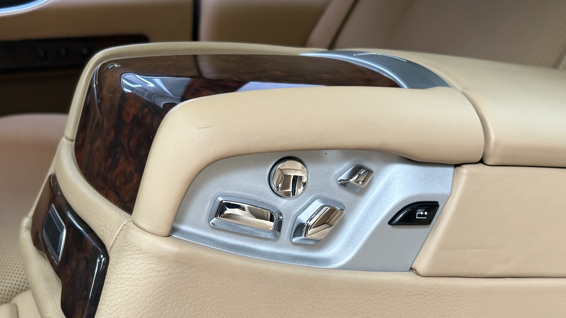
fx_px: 855
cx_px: 282
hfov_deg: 36.6
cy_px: 198
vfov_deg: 21.0
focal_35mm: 57
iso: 250
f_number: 1.6
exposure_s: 1/28
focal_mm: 5.96
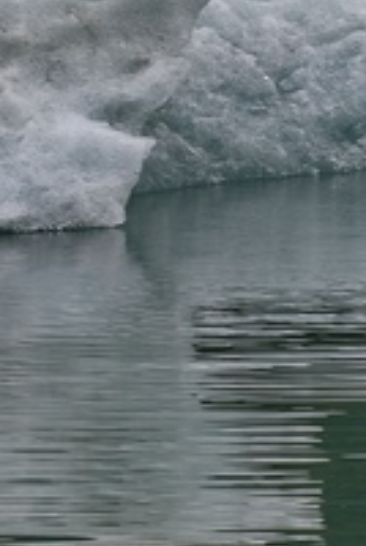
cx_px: 601
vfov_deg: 2.8
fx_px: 11260
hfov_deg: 1.9
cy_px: 66
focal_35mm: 741
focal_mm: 116
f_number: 7.1
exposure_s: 1/250
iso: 100
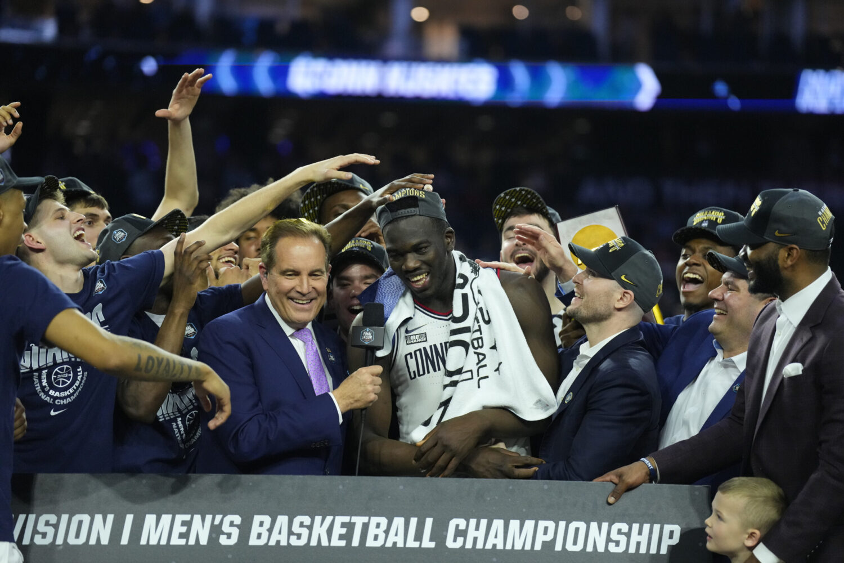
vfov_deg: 9.4
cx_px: 422
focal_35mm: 146
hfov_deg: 14.1
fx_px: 3423
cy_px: 282
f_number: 2.8
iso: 4000
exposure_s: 1/1250
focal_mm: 146
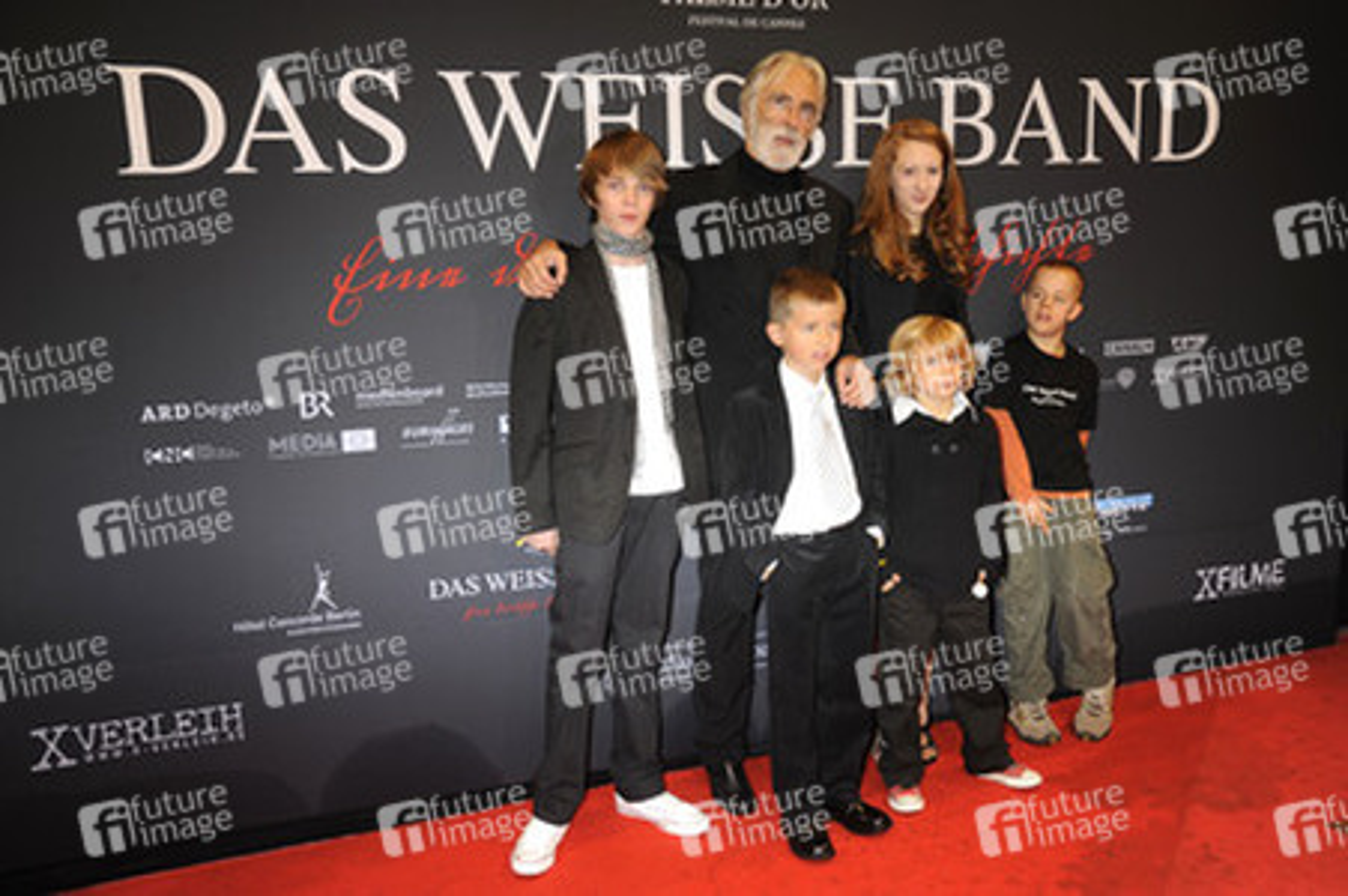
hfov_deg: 55.8
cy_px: 448
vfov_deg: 38.8
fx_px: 1272
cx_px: 674
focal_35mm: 34
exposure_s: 1/160
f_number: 6.3
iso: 640
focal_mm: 34
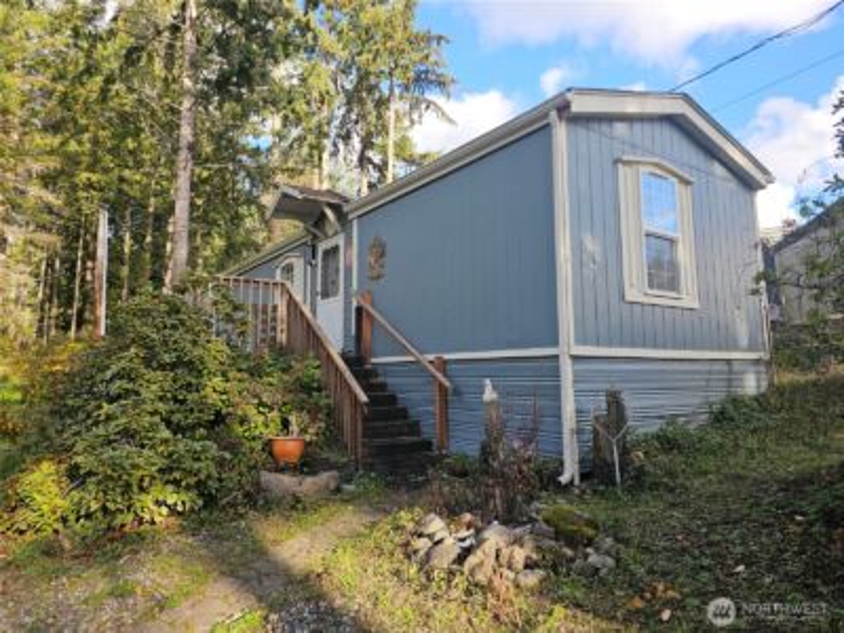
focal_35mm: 23
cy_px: 316
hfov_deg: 73.9
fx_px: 561
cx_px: 422
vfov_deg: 58.9
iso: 12
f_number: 1.7
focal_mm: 6.3
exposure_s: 1/180
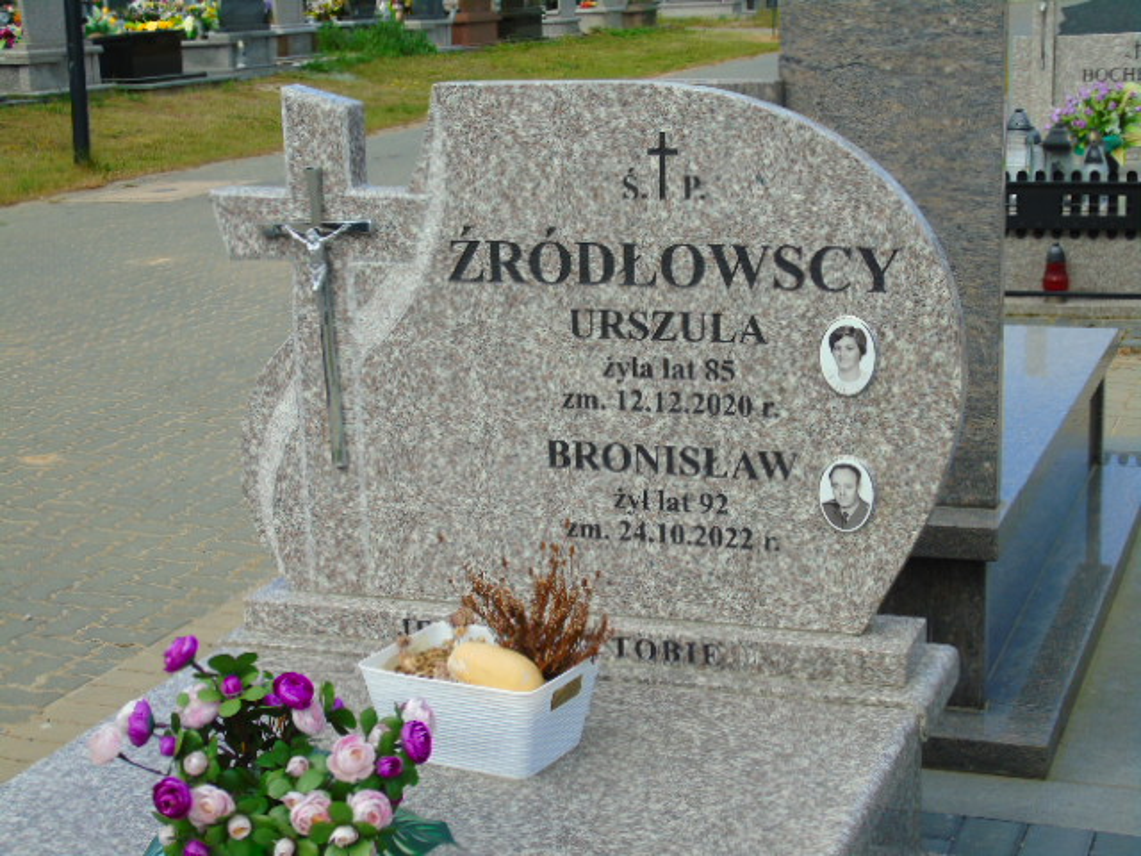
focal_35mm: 62
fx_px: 2044
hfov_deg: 31.2
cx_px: 570
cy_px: 428
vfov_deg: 23.7
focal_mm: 11
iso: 80
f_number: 4.5
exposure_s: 1/400
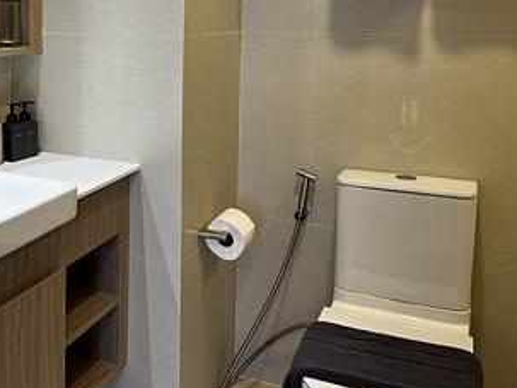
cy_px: 82
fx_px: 657
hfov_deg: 41.7
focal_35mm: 44
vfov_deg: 32.0
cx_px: 130
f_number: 1.5
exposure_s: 1/100
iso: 100
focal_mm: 5.7
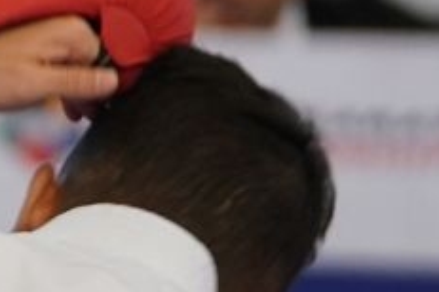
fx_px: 12084
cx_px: -1021
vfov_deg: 1.4
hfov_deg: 2.1
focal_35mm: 991
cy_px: 100
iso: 1250
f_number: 2.8
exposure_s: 1/800
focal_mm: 127
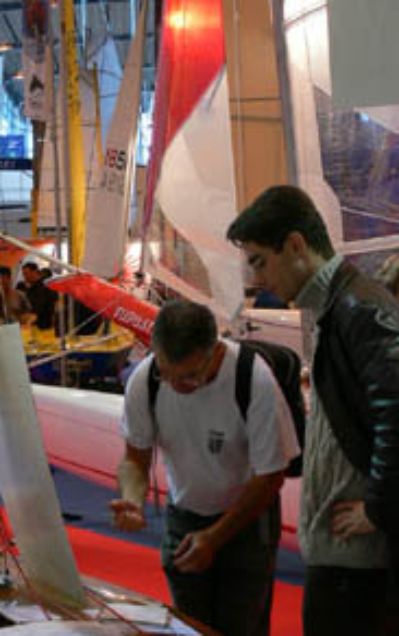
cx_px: 64
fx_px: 1250
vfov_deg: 28.5
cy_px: 367
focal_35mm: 72
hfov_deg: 17.9
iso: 80
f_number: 2.8
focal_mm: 7.4
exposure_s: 1/30
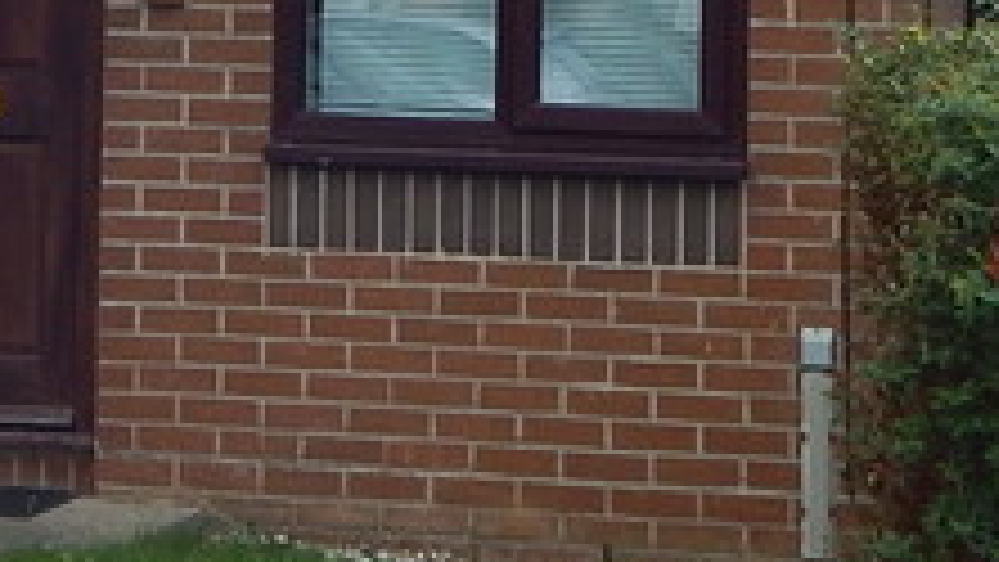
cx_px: -22
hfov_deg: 12.1
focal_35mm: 176
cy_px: -450
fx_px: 4663
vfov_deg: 6.7
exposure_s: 1/160
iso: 125
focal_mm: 6.1
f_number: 3.3
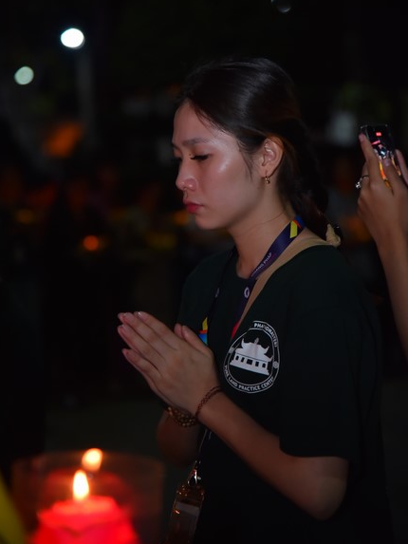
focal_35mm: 131
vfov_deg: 15.0
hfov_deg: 11.3
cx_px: 204
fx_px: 2058
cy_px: 240
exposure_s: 1/125
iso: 1600
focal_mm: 120
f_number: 4.5
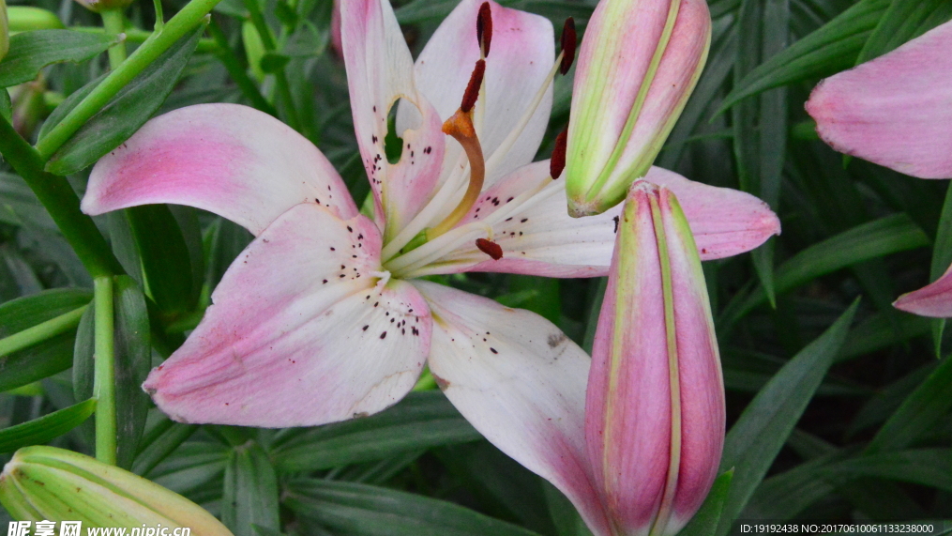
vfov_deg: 15.9
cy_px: 228
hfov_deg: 27.9
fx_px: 1919
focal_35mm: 76
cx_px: 473
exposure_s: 1/250
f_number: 20
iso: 5600
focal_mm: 48
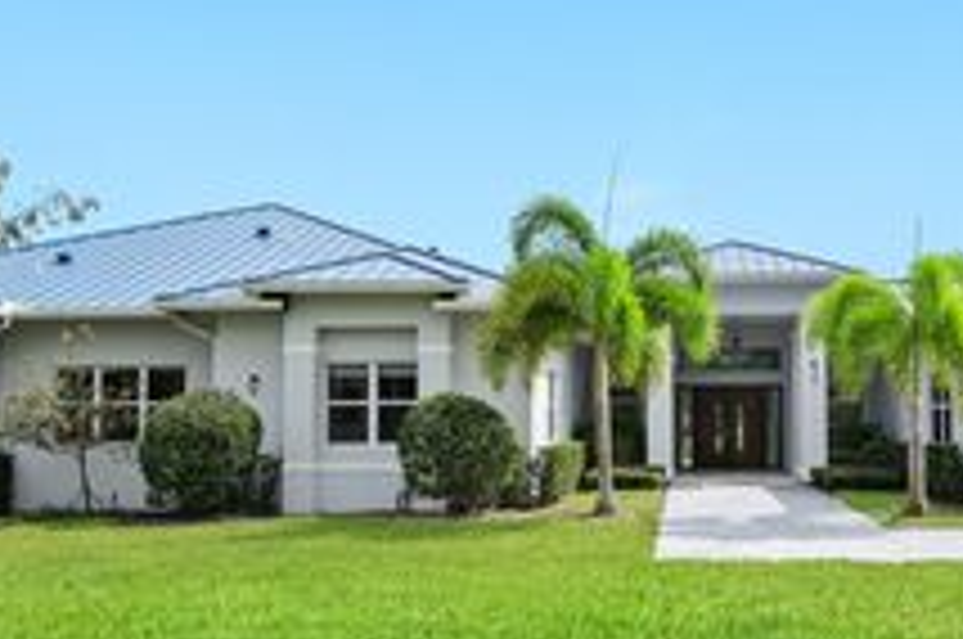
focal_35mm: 42
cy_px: 346
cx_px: 608
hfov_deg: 46.0
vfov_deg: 31.8
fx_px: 1122
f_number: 8
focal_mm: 18
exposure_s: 1/400
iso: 200
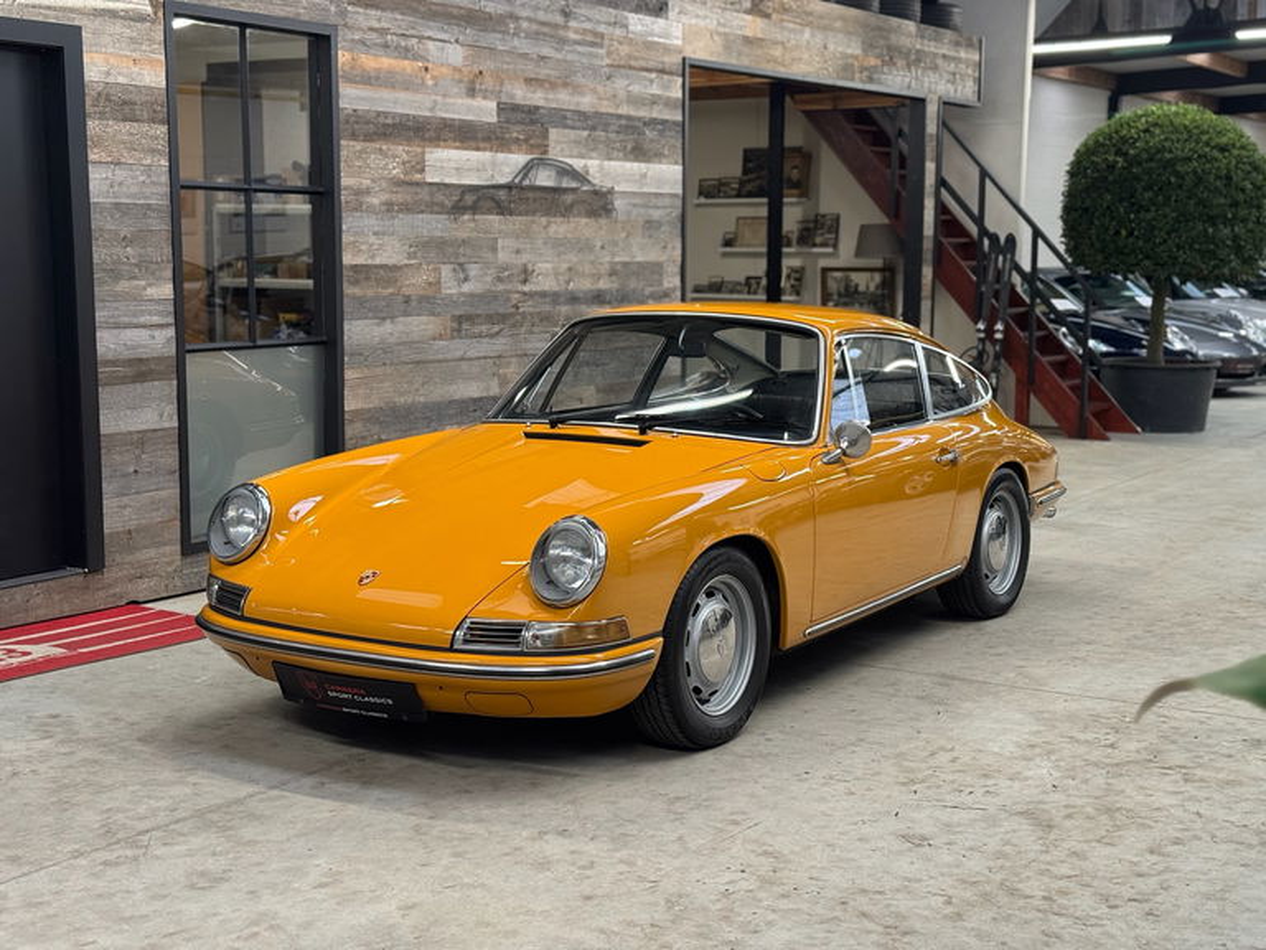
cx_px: 633
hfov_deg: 39.7
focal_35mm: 48
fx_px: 1755
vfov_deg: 30.3
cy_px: 475
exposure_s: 1/50
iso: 200
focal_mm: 6.76
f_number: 1.78
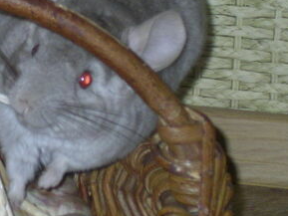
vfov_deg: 6.6
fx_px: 1881
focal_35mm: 226
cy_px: 43
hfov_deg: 8.7
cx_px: 15
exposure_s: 1/85.4
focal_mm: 15.9
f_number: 4.7
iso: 100
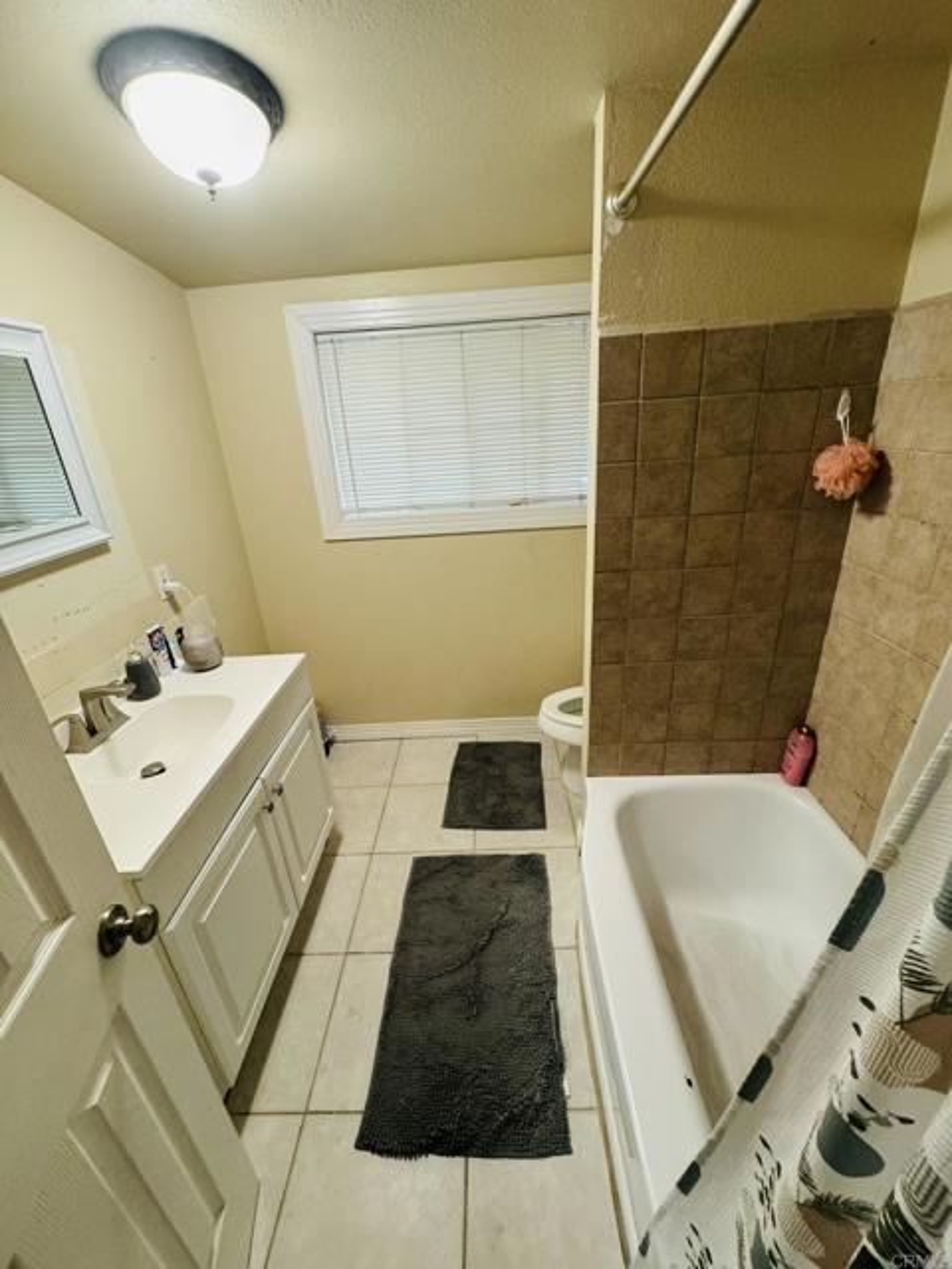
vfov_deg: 102.1
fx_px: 513
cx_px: 476
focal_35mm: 14
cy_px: 634
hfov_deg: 85.7
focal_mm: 2.22
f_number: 2.2
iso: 250
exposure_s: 1/60
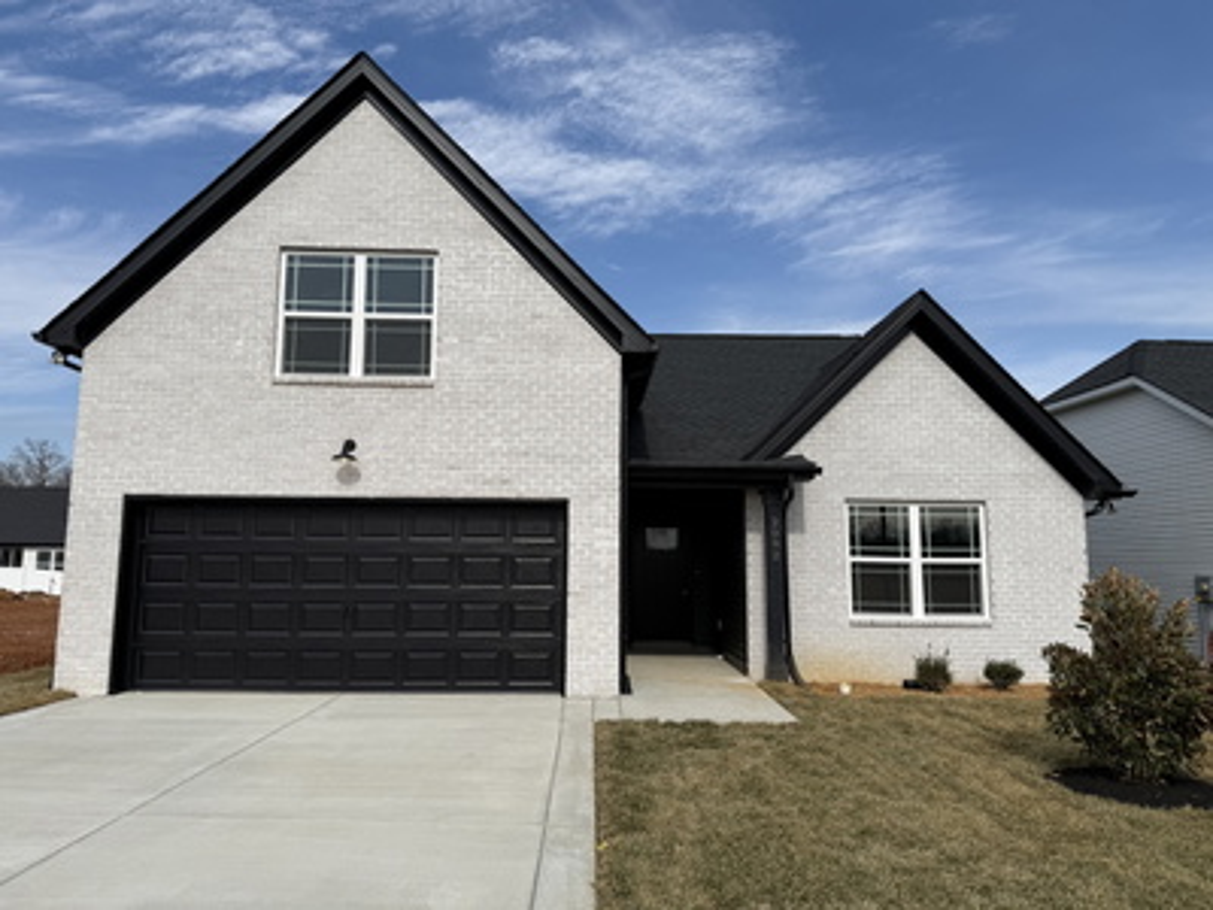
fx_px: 841
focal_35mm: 24
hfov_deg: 71.6
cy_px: 455
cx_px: 606
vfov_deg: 56.8
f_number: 1.78
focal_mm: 6.76
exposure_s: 1/5319
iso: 80
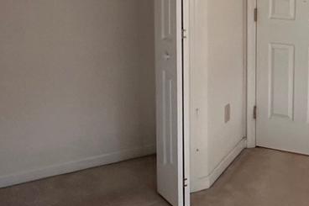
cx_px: 348
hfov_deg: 30.9
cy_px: 10
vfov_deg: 23.0
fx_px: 489
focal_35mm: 57
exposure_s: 1/60
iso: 500
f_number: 2.2
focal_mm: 2.22
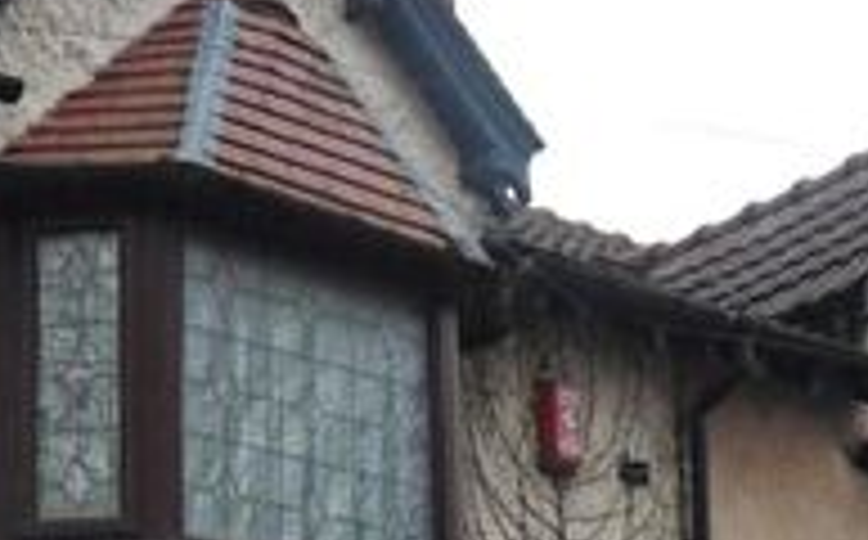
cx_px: 85
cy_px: 893
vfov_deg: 11.8
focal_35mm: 104
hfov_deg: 19.7
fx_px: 2457
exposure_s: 1/45
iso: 120
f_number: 3.5
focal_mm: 4.9
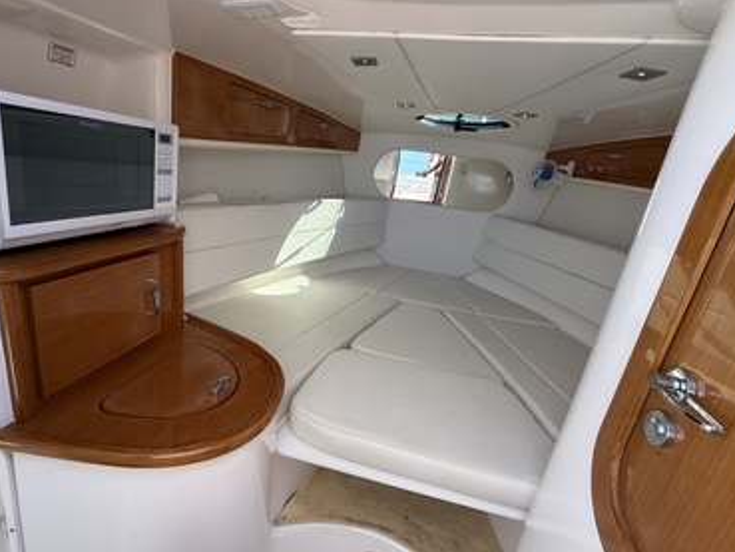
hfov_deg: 87.0
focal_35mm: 18
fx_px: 382
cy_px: 271
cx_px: 307
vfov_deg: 71.6
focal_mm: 2.22
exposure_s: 1/195
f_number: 2.2
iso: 64
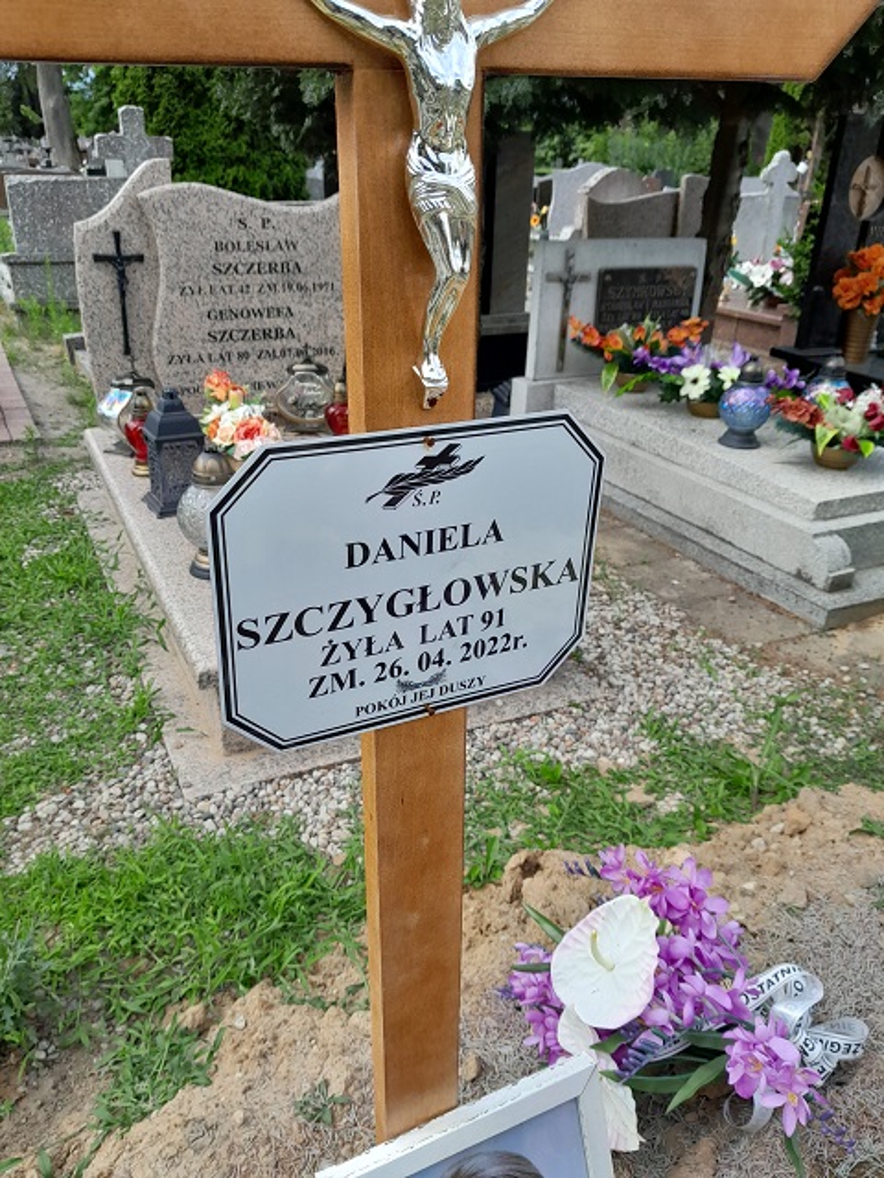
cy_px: 589
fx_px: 919
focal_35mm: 27
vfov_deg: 65.3
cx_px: 442
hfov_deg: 51.4
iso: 40
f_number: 1.8
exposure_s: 1/292
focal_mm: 4
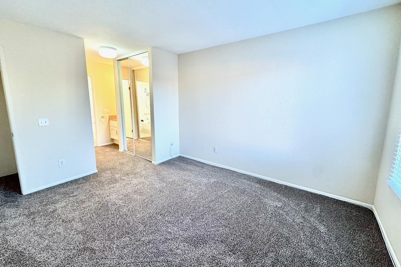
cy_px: 124
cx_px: 202
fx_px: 167
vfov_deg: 77.2
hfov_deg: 100.4
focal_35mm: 15
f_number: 2.2
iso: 160
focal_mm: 2.22
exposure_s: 1/60
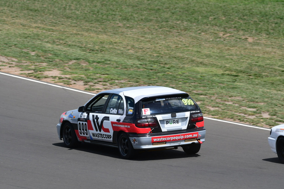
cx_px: 142
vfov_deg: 3.0
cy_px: 94
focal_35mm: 465
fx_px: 3669
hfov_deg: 4.4
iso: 250
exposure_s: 1/640
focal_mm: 310
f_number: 10
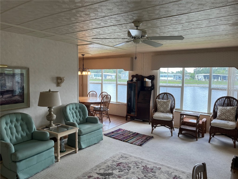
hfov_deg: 67.3
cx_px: 119
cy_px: 90
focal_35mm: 26
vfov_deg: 53.1
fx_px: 179
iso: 40
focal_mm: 5.1
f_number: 1.6
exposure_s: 1/120
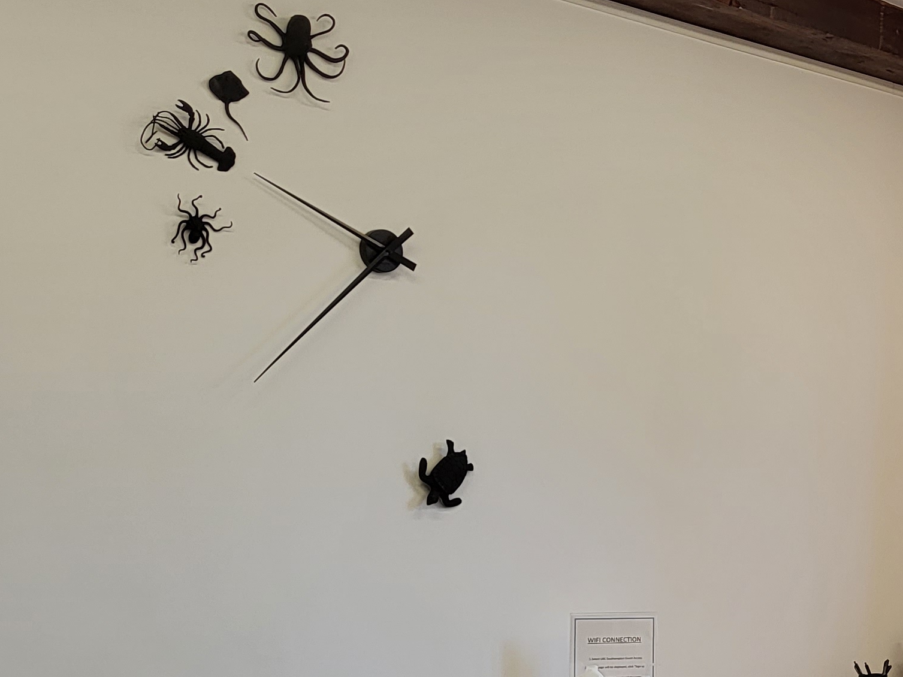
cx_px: 1115
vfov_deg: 21.1
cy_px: 542
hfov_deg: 25.1
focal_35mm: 69
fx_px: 1800
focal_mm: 4.25
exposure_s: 1/100
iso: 64
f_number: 1.8
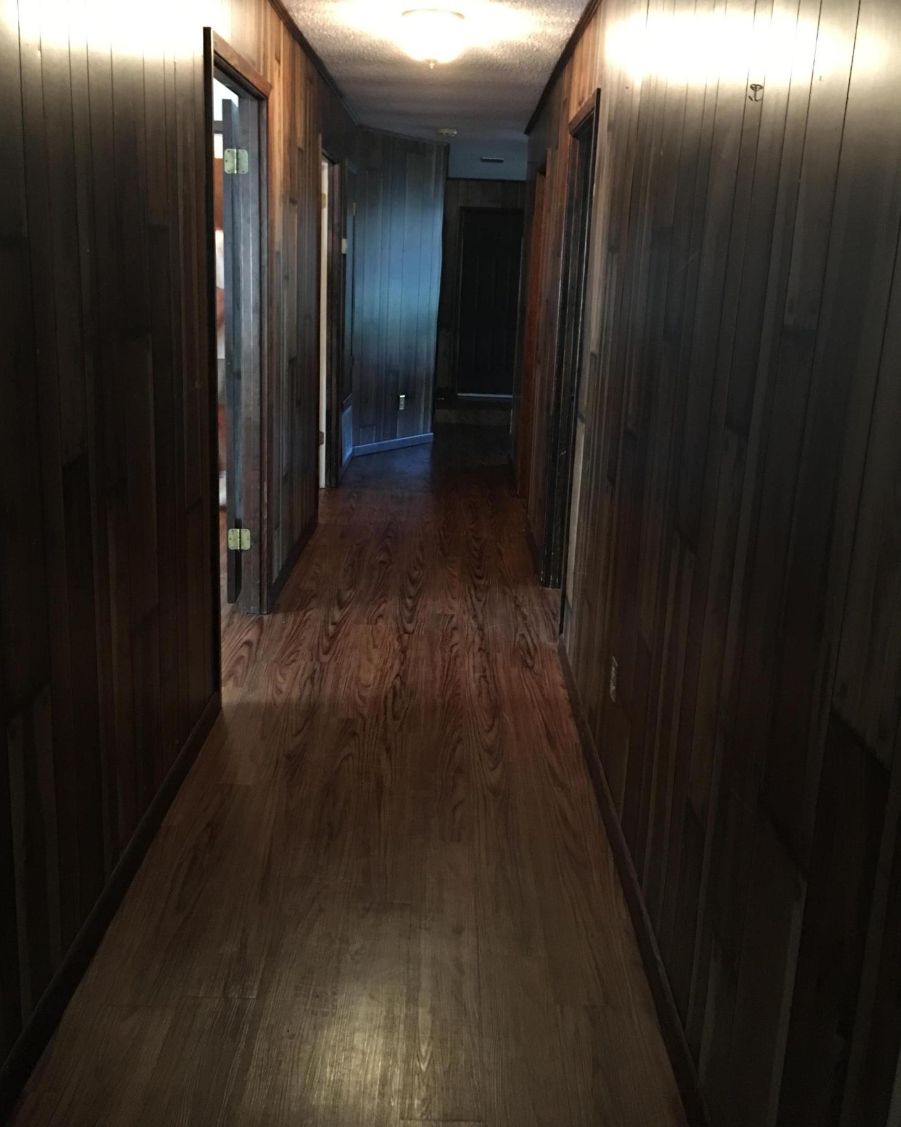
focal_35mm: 31
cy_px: 510
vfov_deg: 57.1
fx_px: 1033
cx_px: 441
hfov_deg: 47.1
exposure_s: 1/4
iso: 100
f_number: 2.2
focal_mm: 4.15
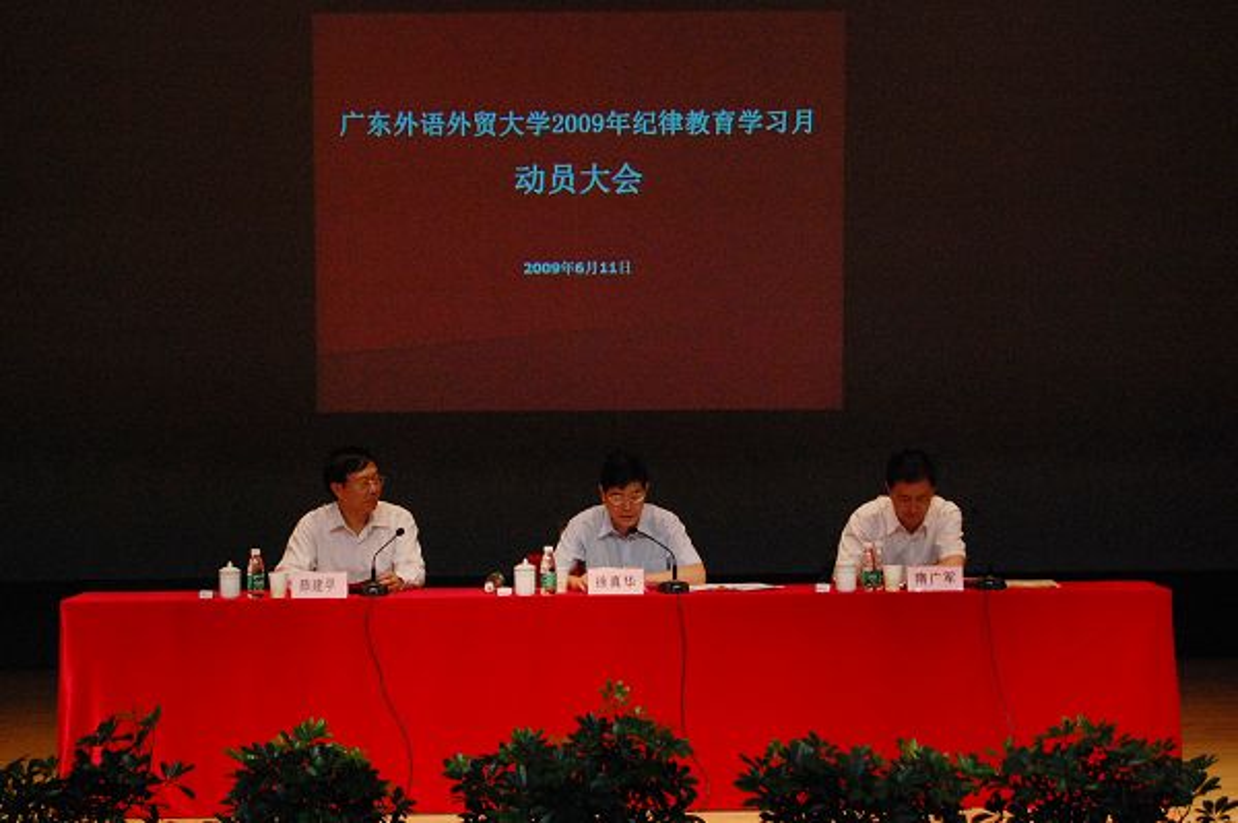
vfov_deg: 16.5
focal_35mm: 82
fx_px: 2835
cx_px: 619
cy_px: 412
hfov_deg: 24.6
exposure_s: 1/60
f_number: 6.3
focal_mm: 55
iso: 1600
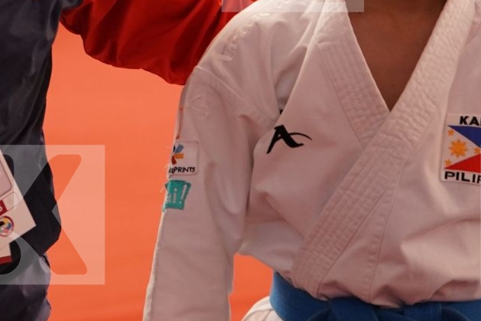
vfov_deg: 6.5
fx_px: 2792
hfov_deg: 9.8
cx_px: 34
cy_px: -57
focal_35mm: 209
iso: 1600
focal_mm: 73
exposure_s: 1/500
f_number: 2.8
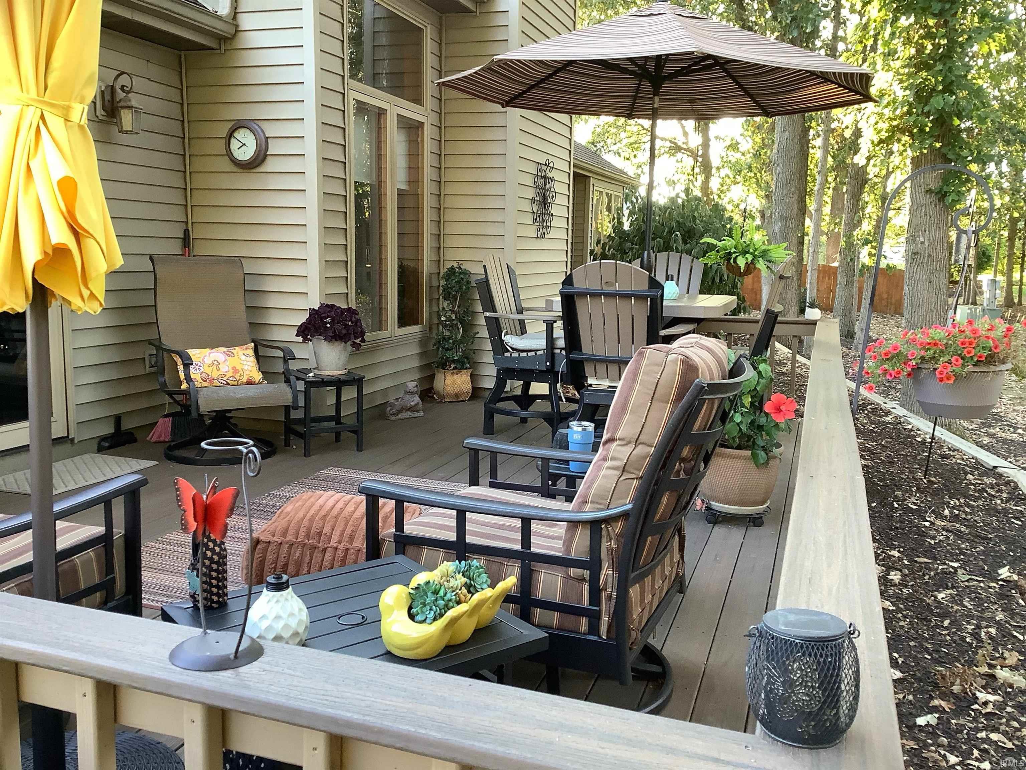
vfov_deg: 45.4
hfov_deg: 58.4
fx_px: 919
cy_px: 385
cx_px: 513
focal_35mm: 31
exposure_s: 1/60
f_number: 2.4
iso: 100
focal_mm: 3.3
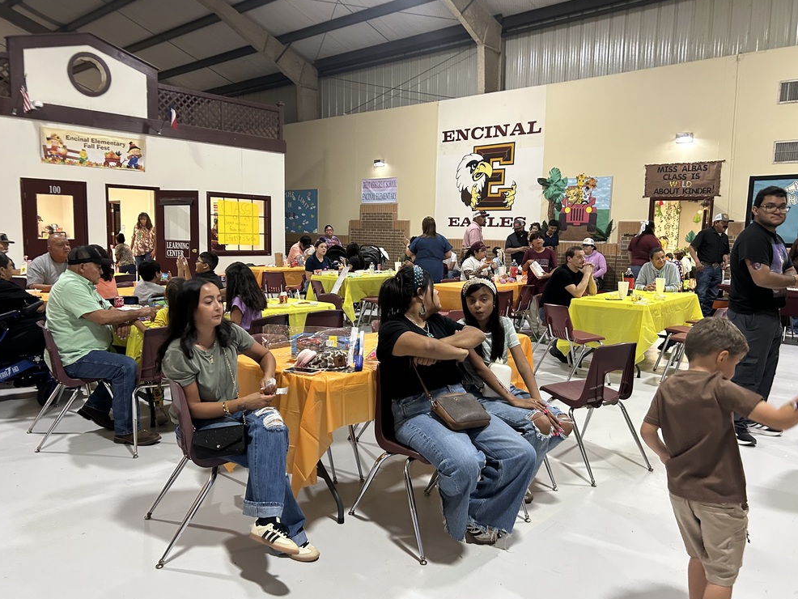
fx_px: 623
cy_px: 300
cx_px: 391
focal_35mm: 27
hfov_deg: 65.3
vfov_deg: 51.4
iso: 320
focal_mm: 5.7
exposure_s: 1/60
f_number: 1.5
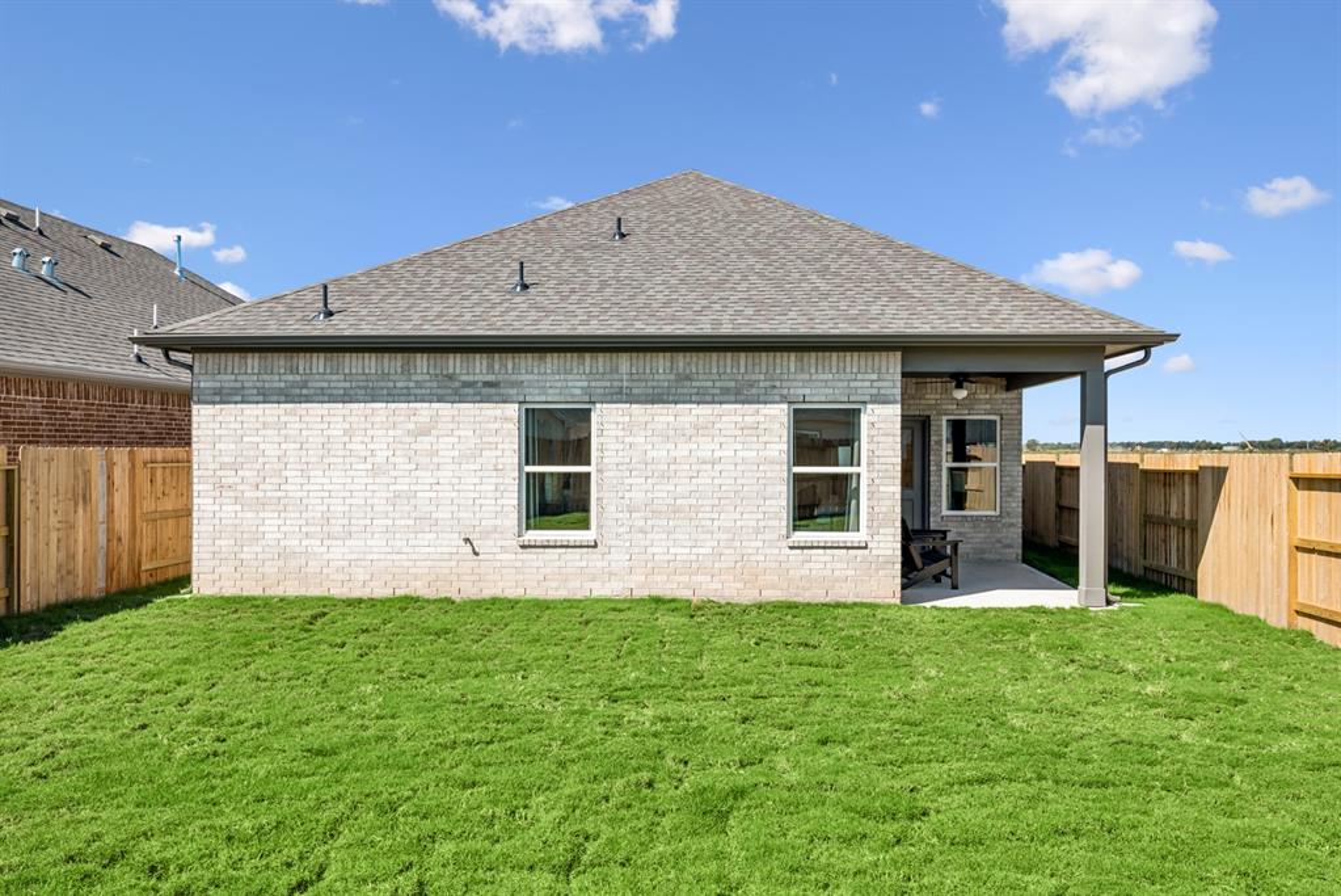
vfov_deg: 49.6
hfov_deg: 69.4
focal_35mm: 26
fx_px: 969
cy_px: 448
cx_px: 670
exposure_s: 1/200
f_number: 9
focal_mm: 26
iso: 160
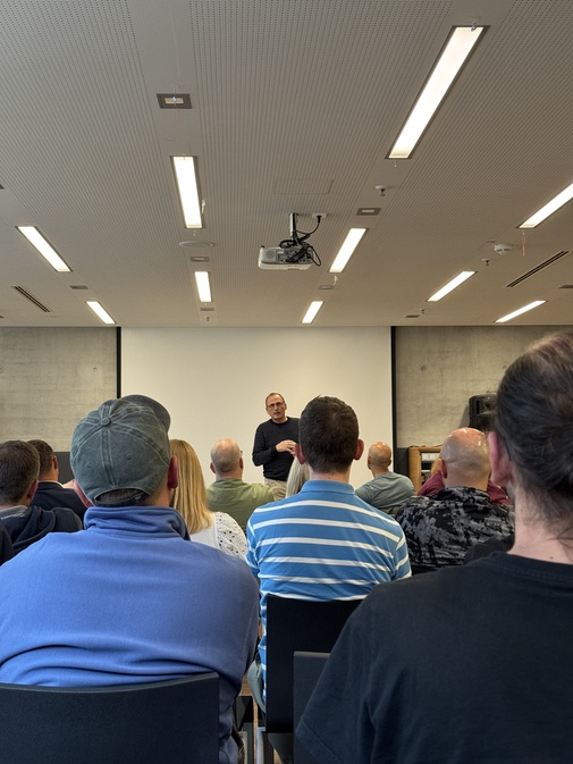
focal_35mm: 48
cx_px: 286
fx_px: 1059
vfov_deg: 39.7
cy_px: 382
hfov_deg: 30.3
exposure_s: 1/50
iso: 80
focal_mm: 6.76
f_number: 1.78
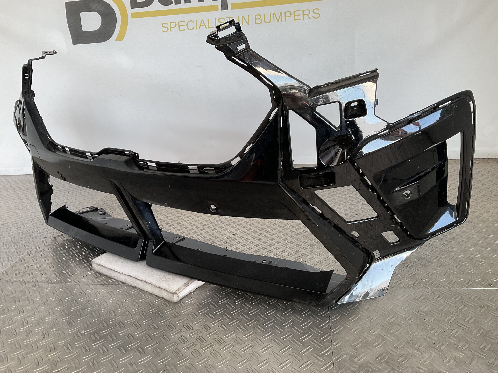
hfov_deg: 61.7
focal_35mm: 29
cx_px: 249
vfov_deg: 48.2
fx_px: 417
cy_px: 186
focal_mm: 3
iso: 32
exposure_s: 1/50
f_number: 1.8
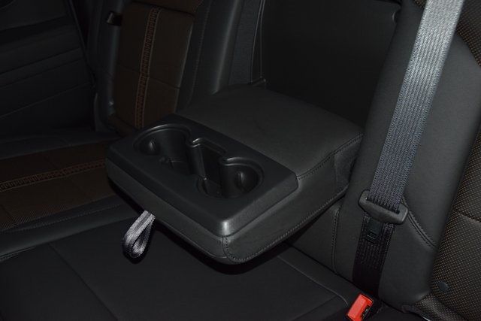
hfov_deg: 51.3
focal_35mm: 38
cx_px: 240
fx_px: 501
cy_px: 160
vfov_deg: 35.5
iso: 1100
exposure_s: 1/125
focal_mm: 25
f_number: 3.8
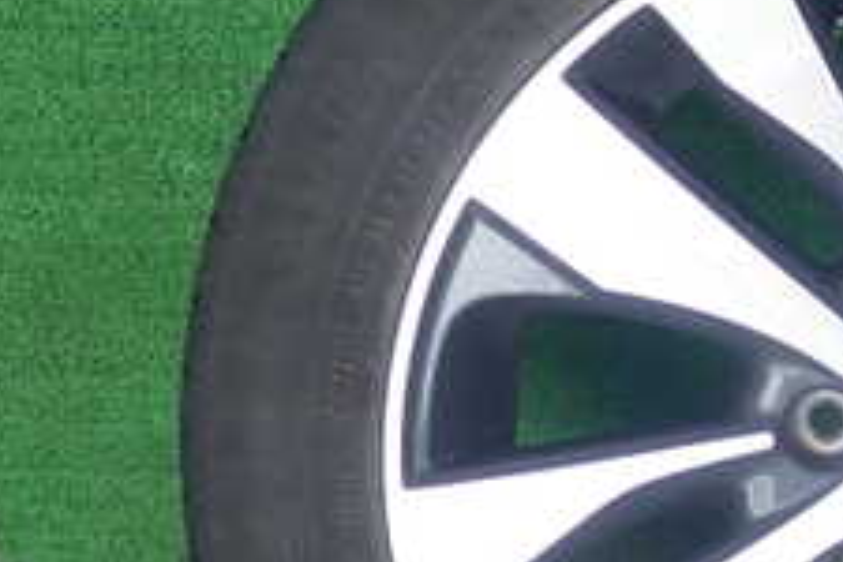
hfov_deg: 20.1
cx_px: 918
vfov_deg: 14.1
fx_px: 2271
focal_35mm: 97
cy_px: 423
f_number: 2.6
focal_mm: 6.42
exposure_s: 1/100
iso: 100
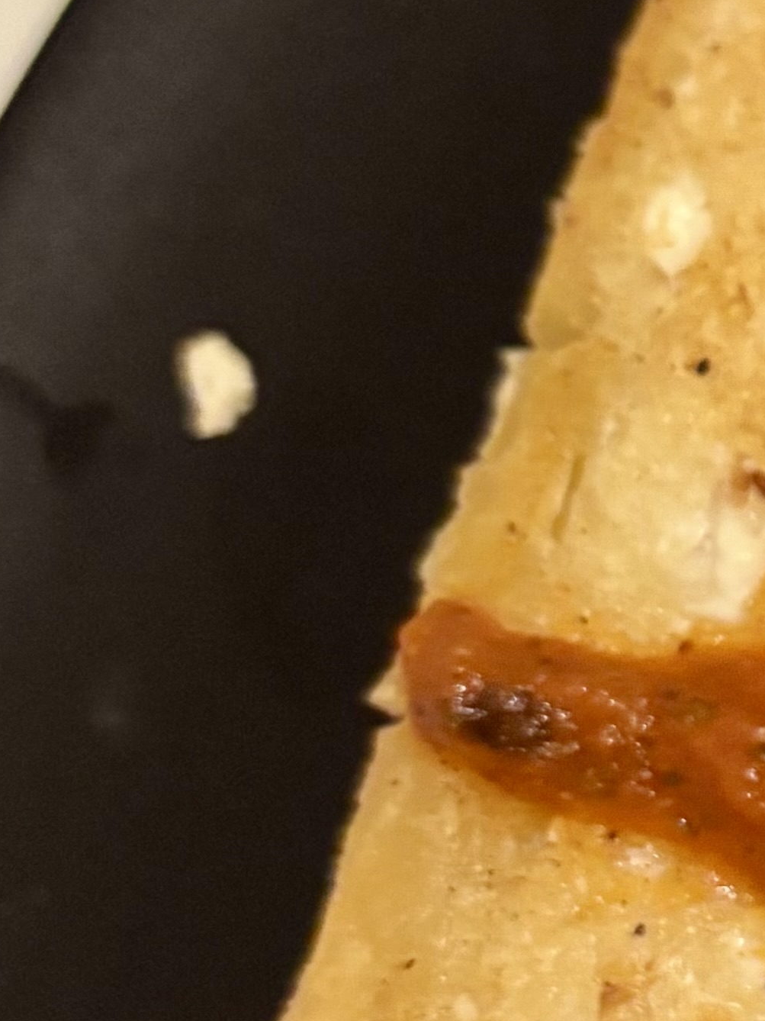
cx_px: 1539
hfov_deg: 11.9
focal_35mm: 111
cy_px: 871
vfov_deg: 17.5
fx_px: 3272
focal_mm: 5.96
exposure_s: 1/40
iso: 500
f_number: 1.6
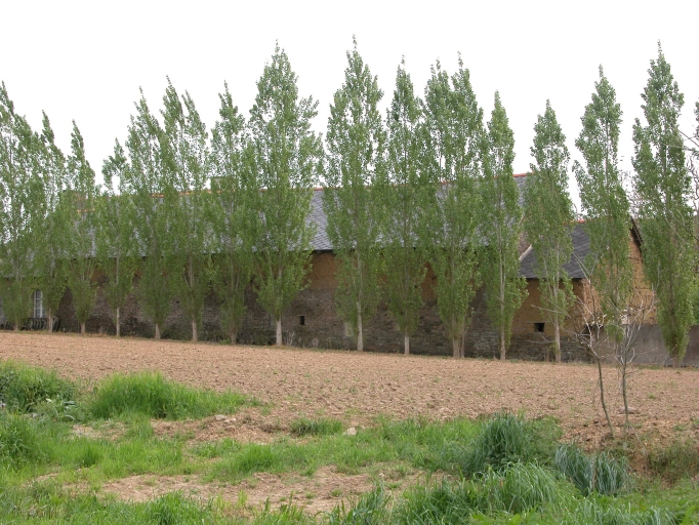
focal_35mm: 74
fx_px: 1495
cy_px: 262
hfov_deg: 26.3
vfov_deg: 19.9
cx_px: 350
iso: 100
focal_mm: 18.8
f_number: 6
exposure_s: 1/104
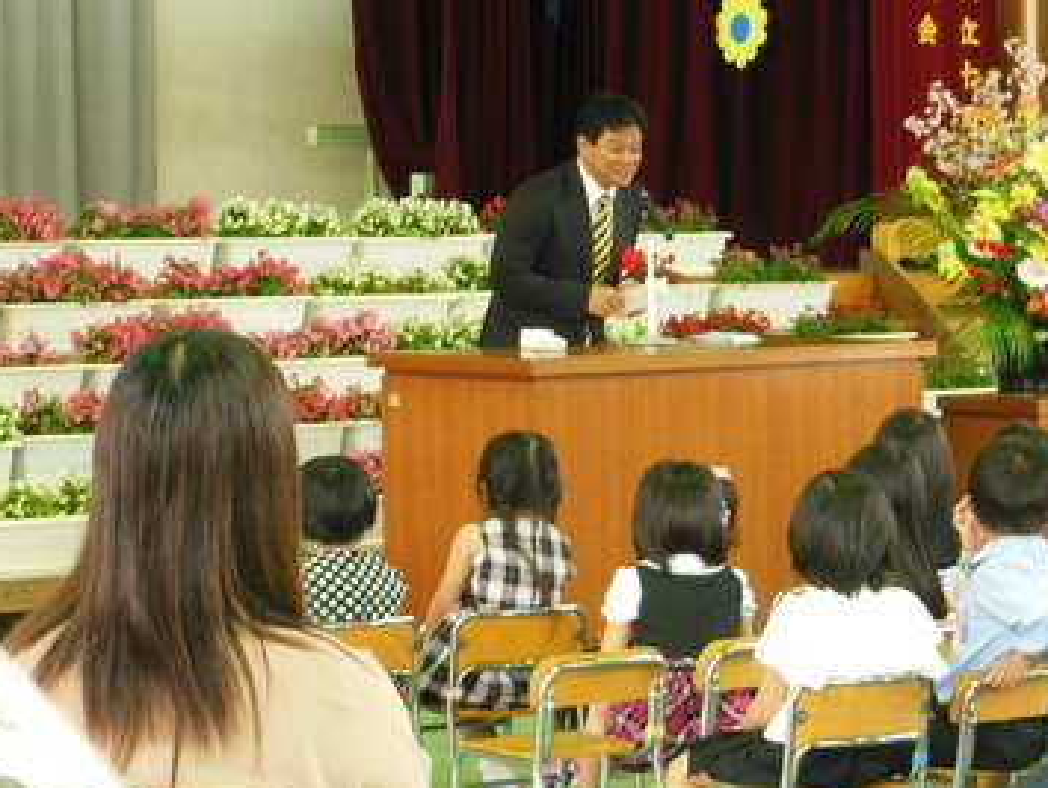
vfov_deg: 10.2
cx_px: 648
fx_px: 4393
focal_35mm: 145
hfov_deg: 13.6
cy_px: 296
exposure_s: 1/8
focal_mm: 19.1
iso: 400
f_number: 5.7
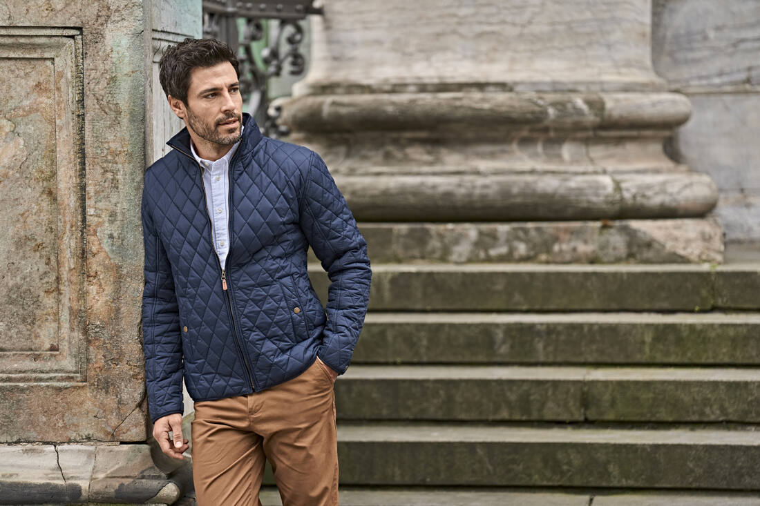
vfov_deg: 8.4
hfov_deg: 12.5
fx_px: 3461
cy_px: 253
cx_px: 380
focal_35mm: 164
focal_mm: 164
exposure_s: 1/1250
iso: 800
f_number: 2.8
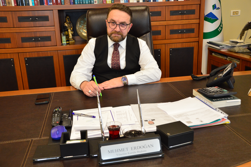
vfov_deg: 36.8
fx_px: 251
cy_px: 84
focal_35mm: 36
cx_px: 126
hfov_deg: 53.2
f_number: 3.8
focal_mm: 24
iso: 800
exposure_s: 1/40
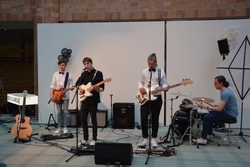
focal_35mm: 39
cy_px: 84
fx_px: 271
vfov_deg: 34.2
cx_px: 125
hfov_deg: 49.5
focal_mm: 26
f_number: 4.5
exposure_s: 1/80
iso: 400
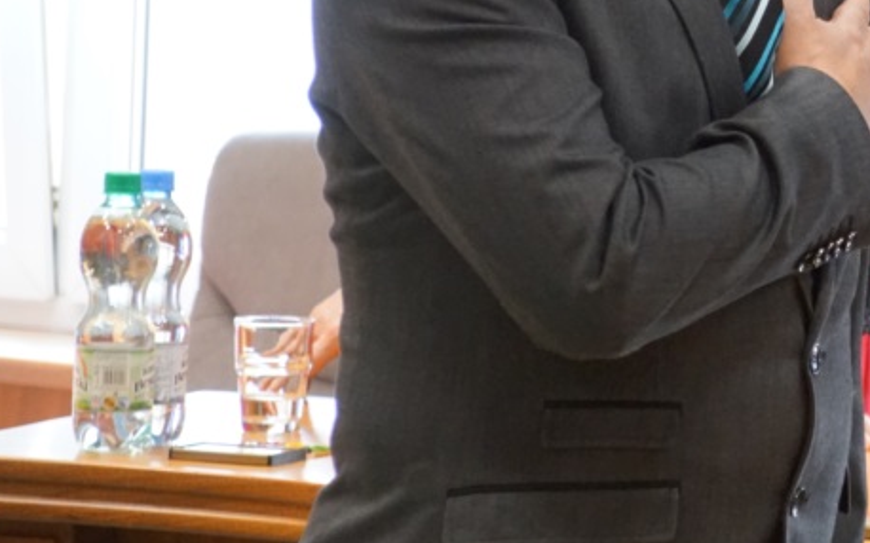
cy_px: -18
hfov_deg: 6.3
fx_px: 7917
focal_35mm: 334
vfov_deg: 3.9
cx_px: 927
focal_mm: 100
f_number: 5.6
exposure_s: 1/100
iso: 3200
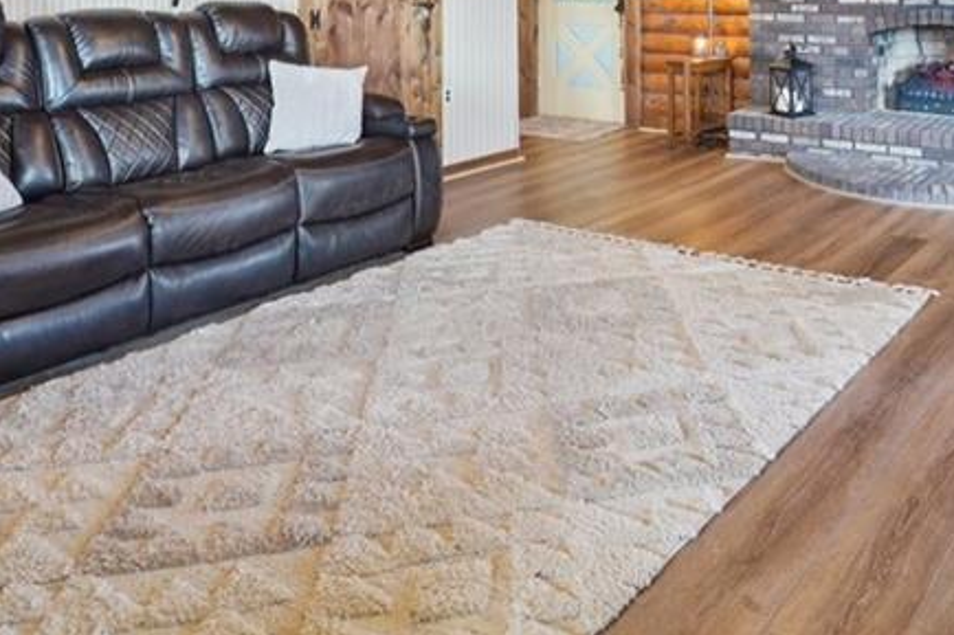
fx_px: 874
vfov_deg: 35.6
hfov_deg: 56.1
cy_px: -19
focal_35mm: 33
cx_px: 629
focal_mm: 14
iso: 500
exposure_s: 1/6
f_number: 8
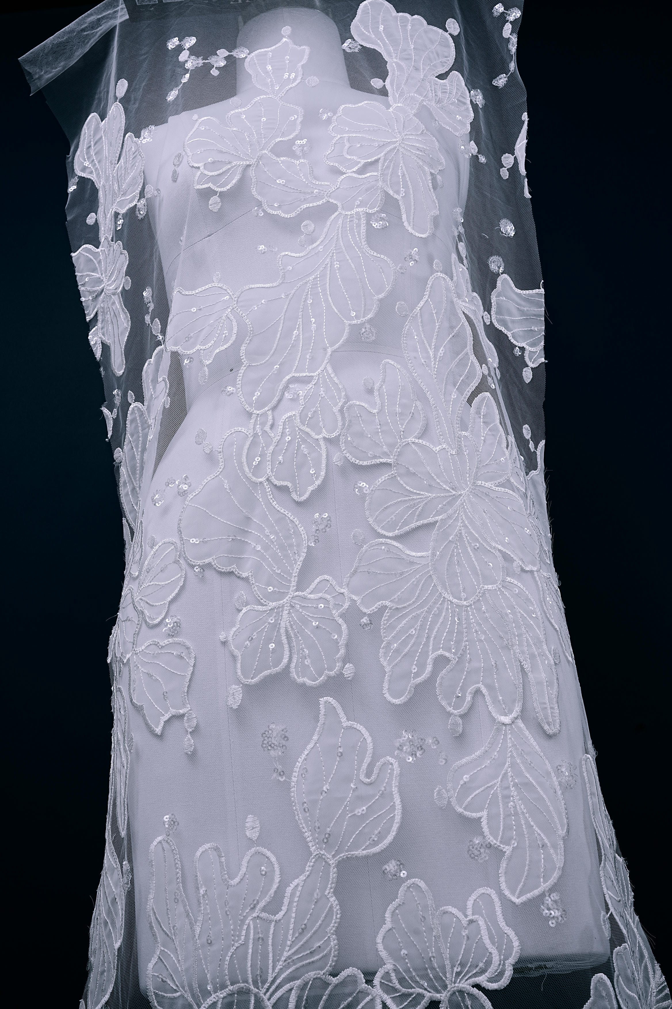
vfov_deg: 48.5
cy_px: 504
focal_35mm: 40
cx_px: 336
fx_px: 1120
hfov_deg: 33.4
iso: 100
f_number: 11
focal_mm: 40
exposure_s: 1/125
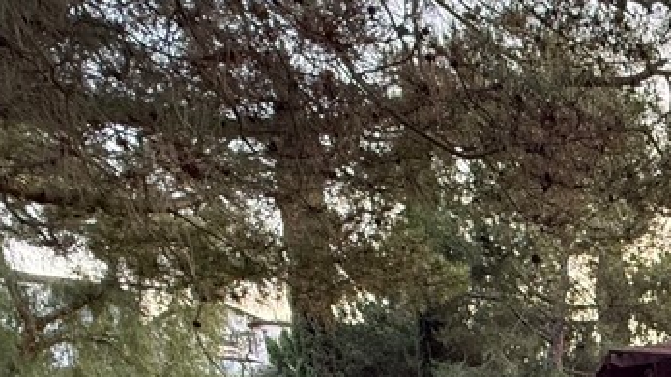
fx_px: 800
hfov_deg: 34.5
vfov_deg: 20.3
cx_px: 839
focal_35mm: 45
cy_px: 648
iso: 320
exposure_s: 1/99
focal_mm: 2.22
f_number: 2.2
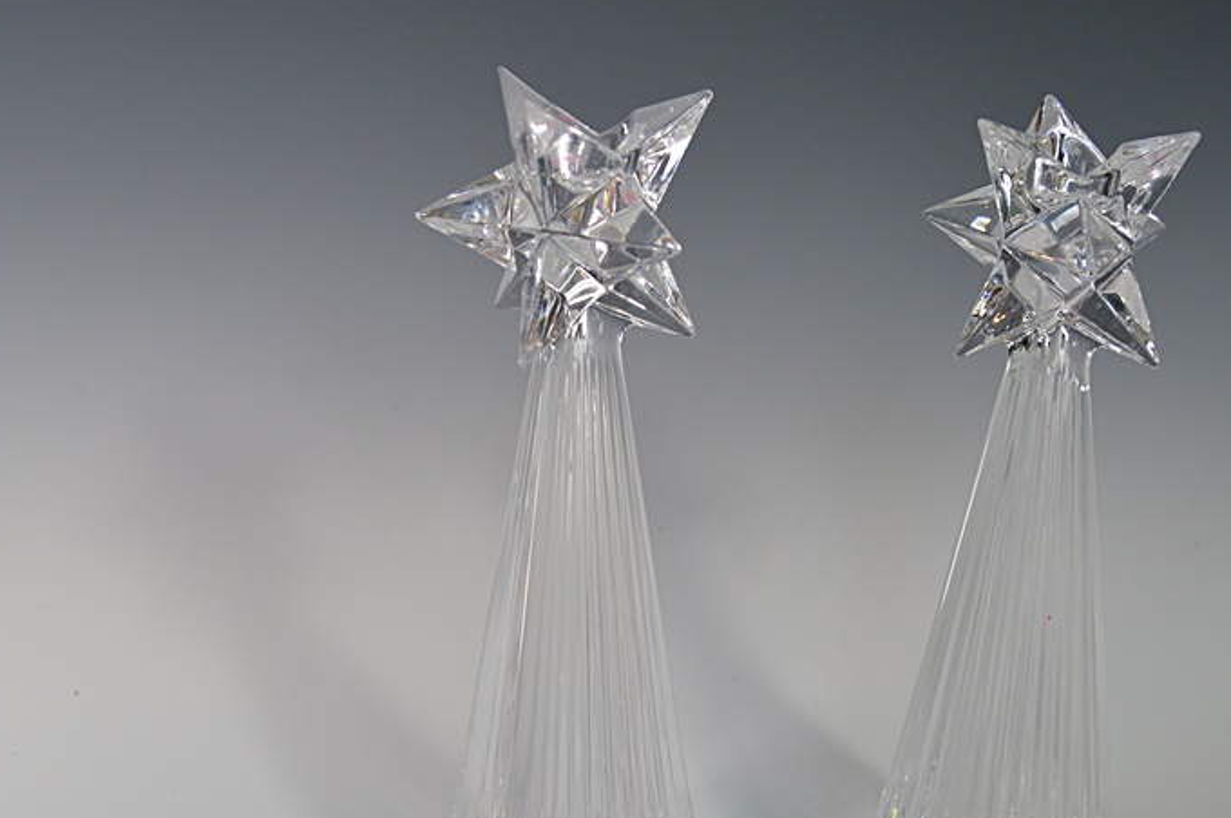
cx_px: 710
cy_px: 535
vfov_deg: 26.4
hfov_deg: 39.0
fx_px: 1733
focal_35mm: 51
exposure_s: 1/125
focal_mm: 23
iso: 400
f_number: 5.6
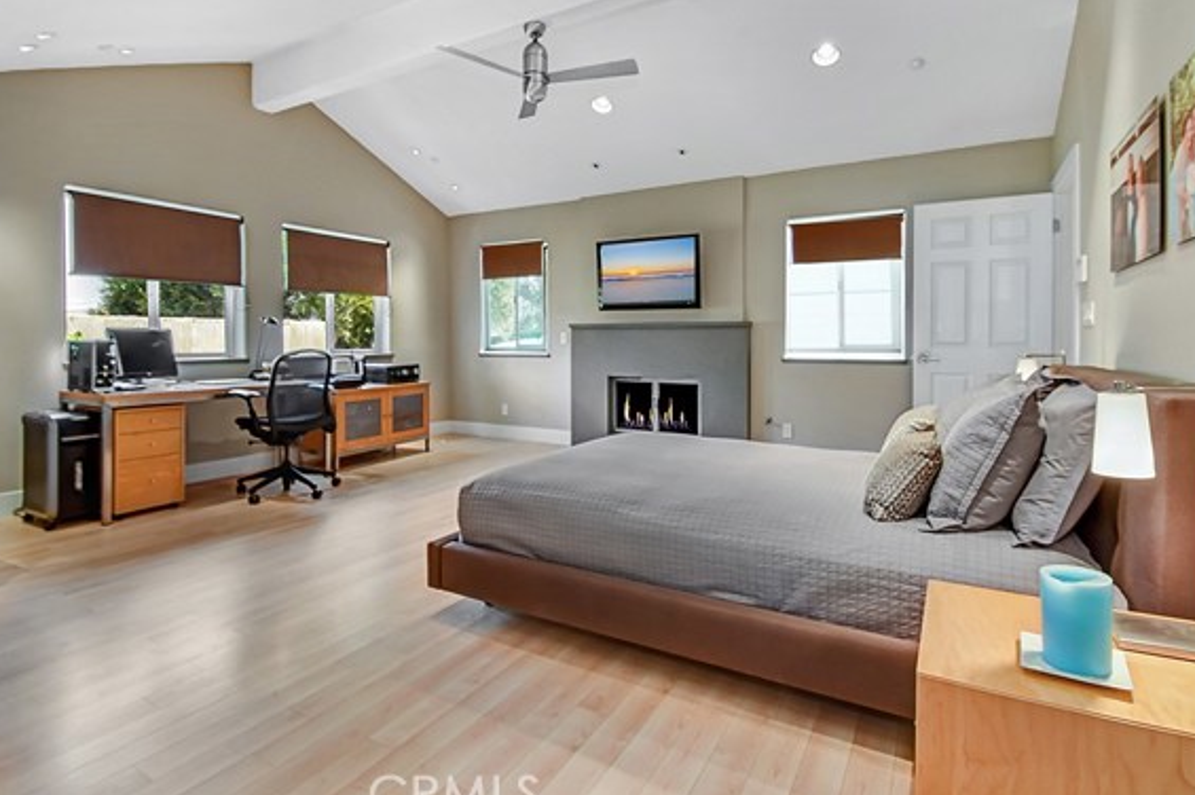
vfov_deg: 70.3
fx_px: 564
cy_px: 374
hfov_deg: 93.3
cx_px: 575
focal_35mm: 17
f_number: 10
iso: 1000
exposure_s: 1/250
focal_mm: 10
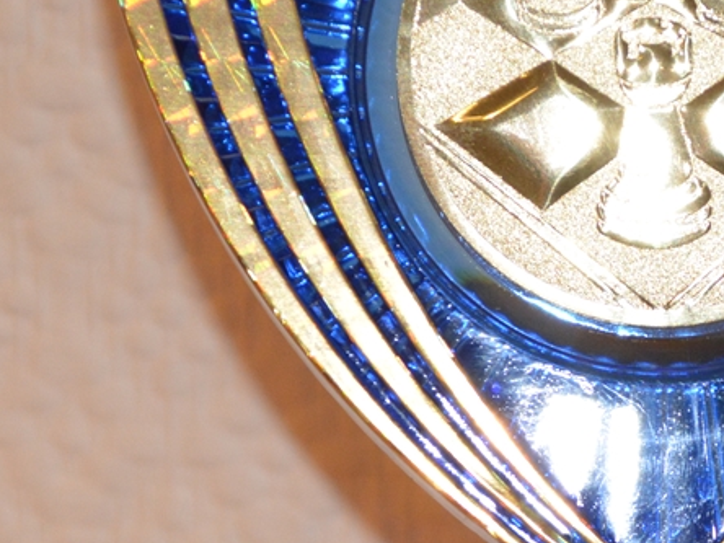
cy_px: 368
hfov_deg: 5.1
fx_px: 8151
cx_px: 737
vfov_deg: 3.8
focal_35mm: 390
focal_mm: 75
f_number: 5.3
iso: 1100
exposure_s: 1/60
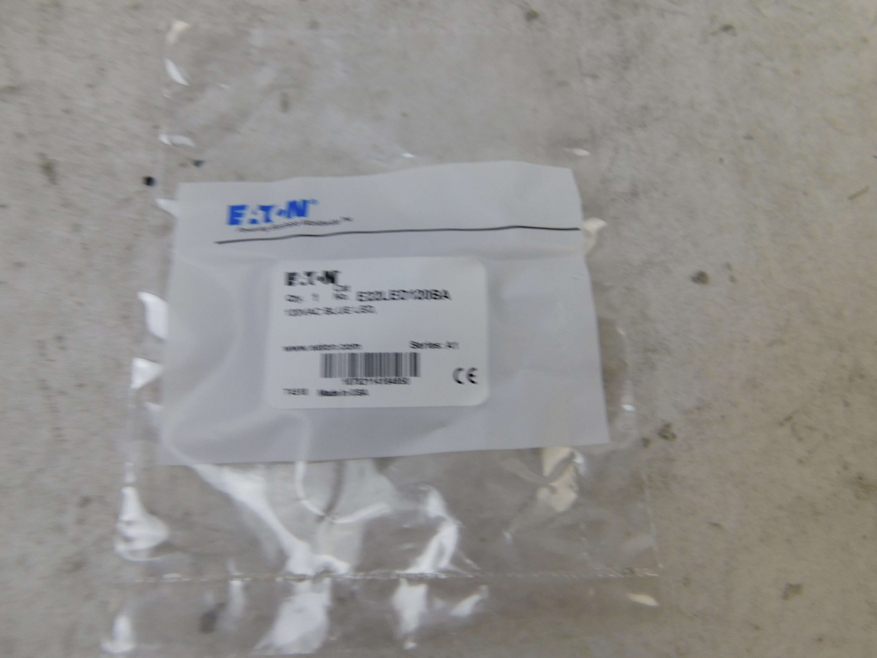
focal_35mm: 23
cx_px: 438
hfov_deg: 73.9
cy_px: 329
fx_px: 583
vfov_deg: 58.9
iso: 125
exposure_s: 1/60
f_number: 3
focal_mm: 4
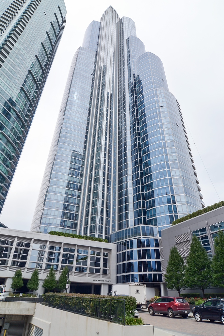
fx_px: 205
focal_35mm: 22
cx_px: 113
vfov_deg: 78.6
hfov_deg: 57.2
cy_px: 165
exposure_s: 1/250
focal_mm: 14
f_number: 11
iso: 320
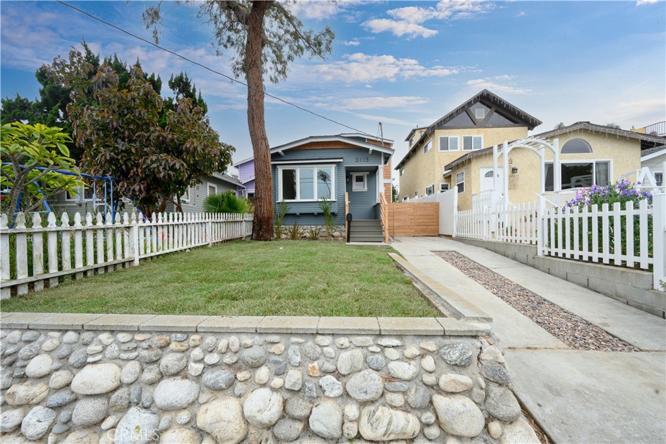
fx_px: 259
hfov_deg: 104.2
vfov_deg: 81.2
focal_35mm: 14
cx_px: 333
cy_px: 222
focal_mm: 14
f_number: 11
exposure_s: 1/60
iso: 100
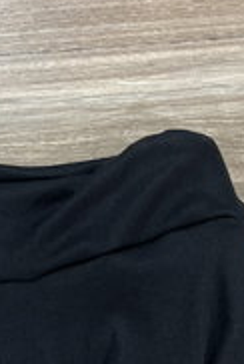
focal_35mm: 79
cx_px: -6
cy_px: 359
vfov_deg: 24.5
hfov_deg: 16.9
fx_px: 800
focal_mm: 5.1
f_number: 1.6
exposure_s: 1/50
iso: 250
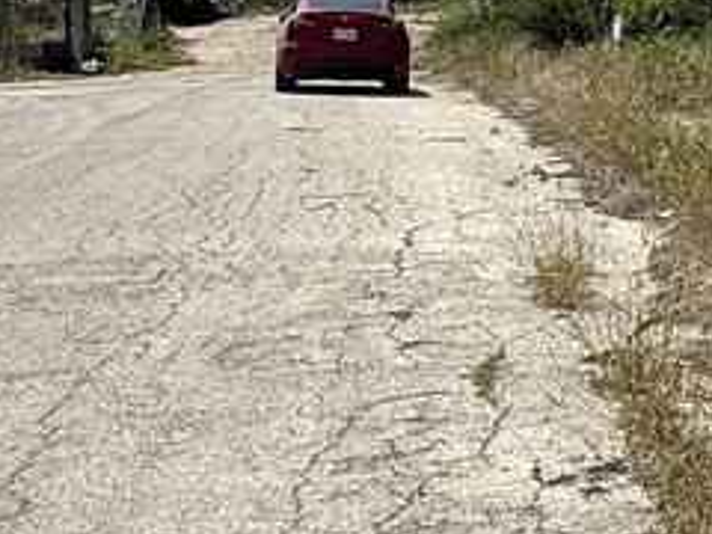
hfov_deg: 21.2
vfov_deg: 17.3
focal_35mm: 84
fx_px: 1728
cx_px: 917
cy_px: 62
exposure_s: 1/2717
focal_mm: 2.22
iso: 50
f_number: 2.2
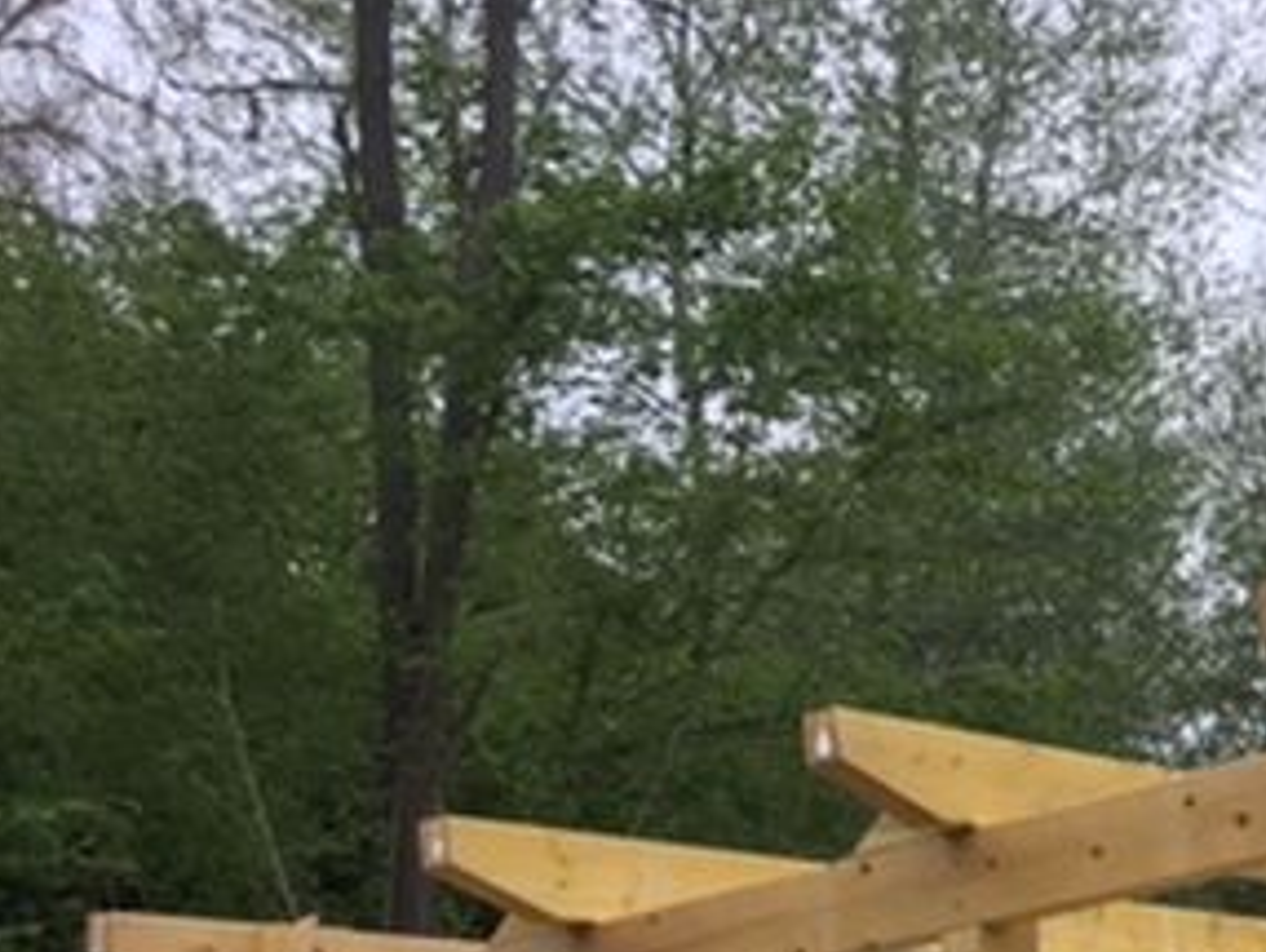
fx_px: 2965
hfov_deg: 21.3
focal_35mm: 81
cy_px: 1249
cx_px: 1735
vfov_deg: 17.1
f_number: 2.2
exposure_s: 1/100
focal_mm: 4.15
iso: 40
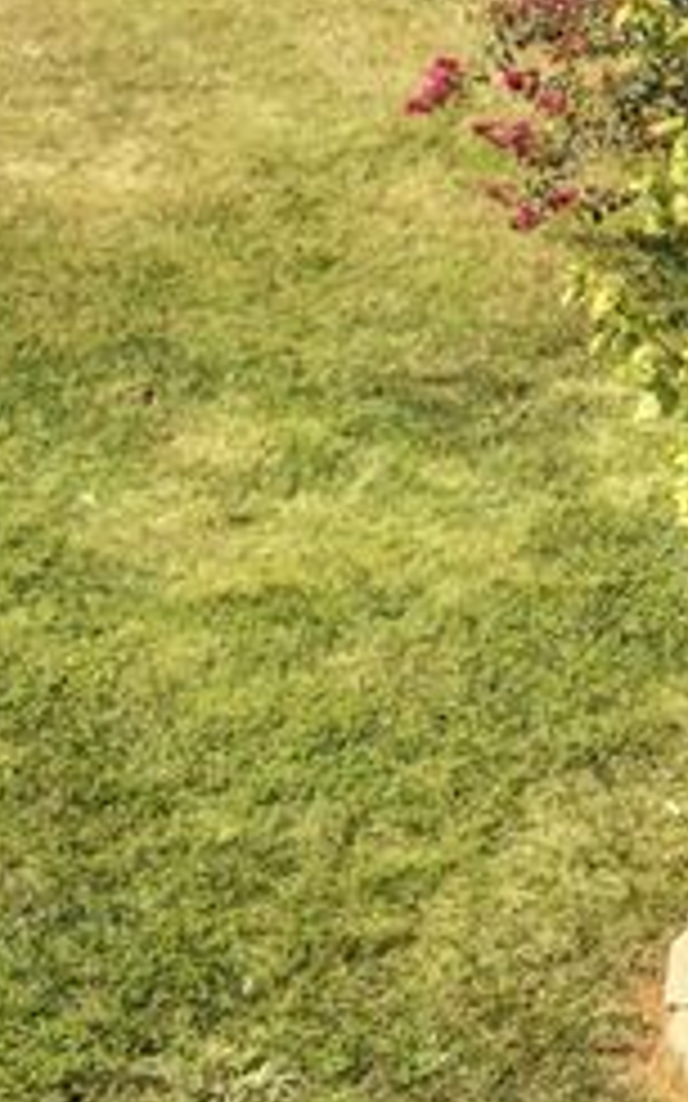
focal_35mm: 127
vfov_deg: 15.5
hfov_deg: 9.4
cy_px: -389
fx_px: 3812
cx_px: 1515
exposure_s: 1/1900
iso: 122
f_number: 2.4
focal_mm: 4
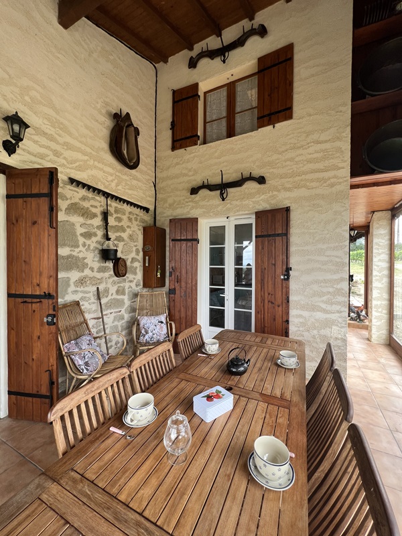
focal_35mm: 13
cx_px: 201
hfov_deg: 89.9
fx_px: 201
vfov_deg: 106.2
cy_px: 268
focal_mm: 1.57
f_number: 1.8
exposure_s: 1/99
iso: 64
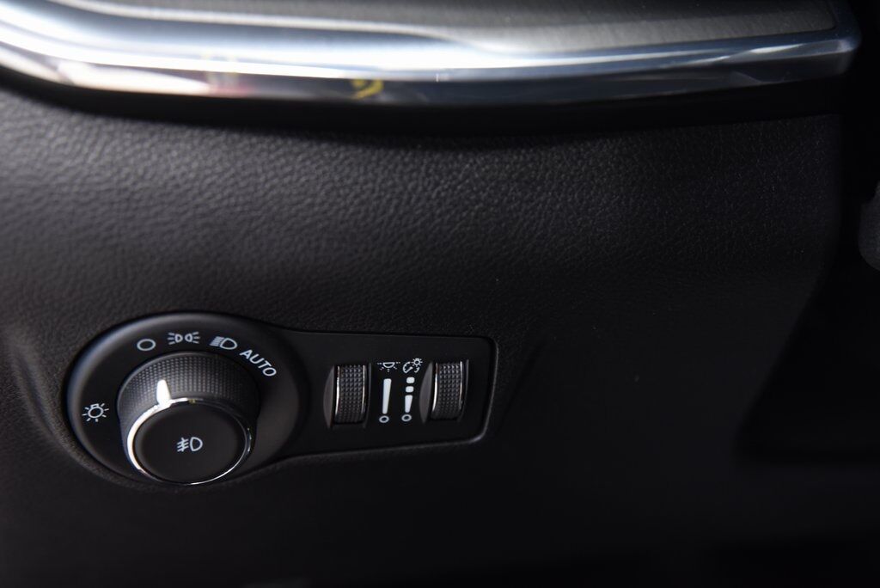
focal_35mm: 70
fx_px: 1712
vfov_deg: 19.5
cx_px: 440
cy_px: 294
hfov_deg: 28.8
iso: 1600
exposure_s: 1/15
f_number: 4
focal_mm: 70
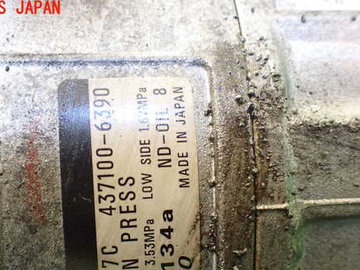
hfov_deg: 45.7
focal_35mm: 41
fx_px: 426
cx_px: 157
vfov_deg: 34.7
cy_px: 183
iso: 800
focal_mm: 5.4
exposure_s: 1/80
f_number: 2.3
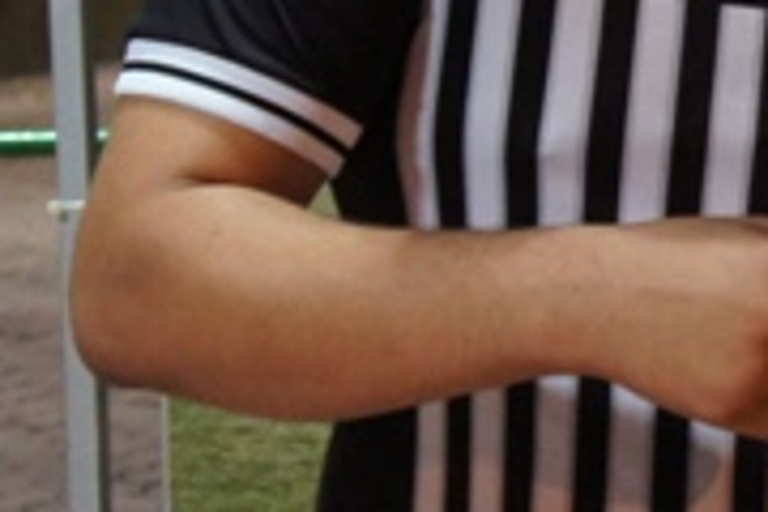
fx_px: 4544
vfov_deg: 6.4
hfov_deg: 9.2
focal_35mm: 213
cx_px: 1455
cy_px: 109
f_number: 4
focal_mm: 32
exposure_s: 1/30
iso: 1600
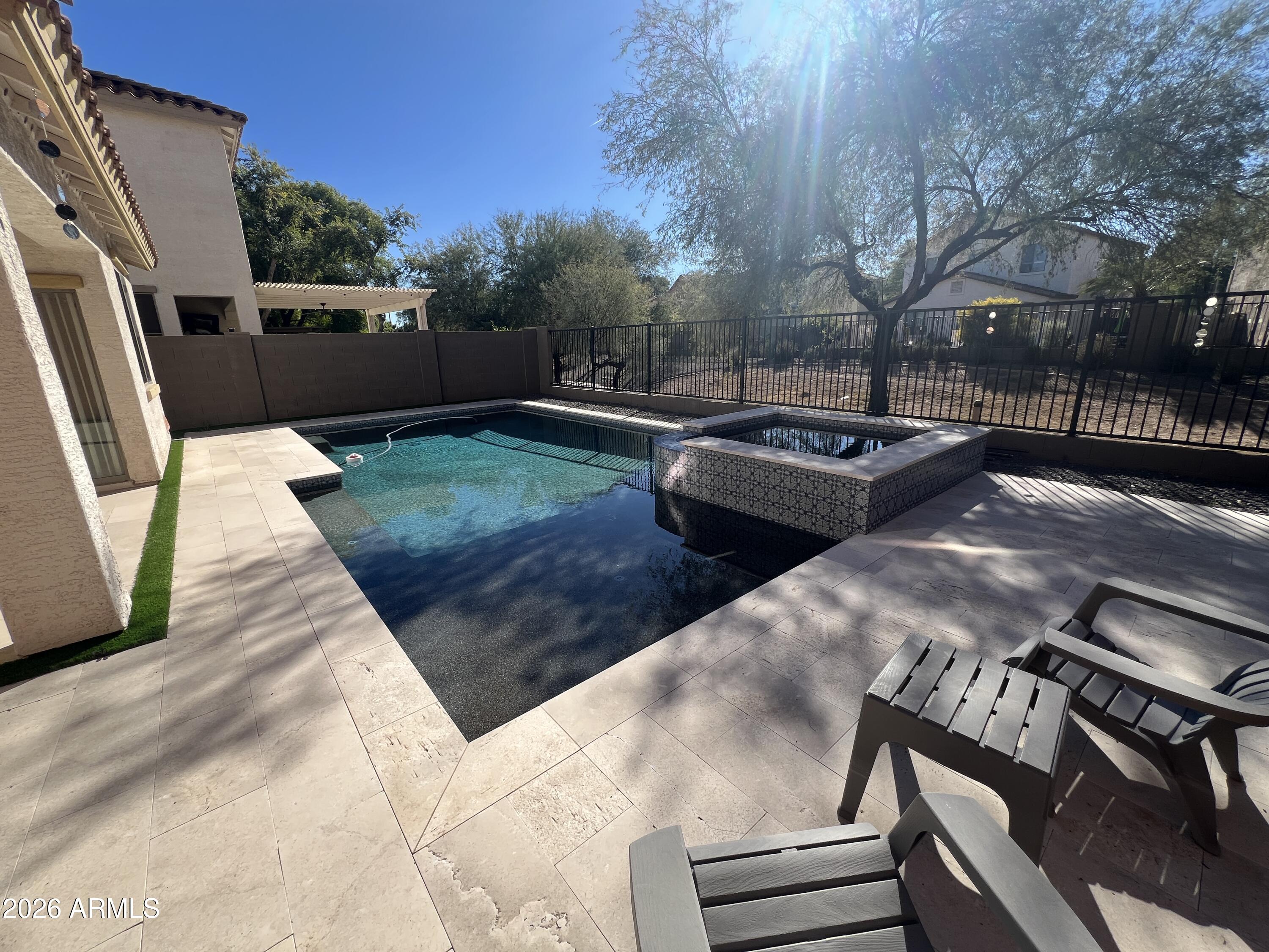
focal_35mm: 13
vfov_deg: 89.9
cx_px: 634
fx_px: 477
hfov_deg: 106.2
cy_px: 476
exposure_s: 1/809
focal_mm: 1.57
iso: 32
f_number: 1.8
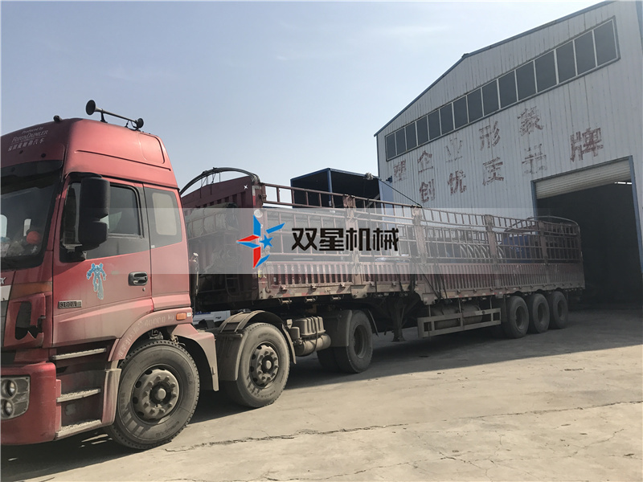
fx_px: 520
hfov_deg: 63.4
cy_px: 241
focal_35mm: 28
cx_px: 322
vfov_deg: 49.7
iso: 20
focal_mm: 3.99
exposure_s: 1/3546
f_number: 1.8
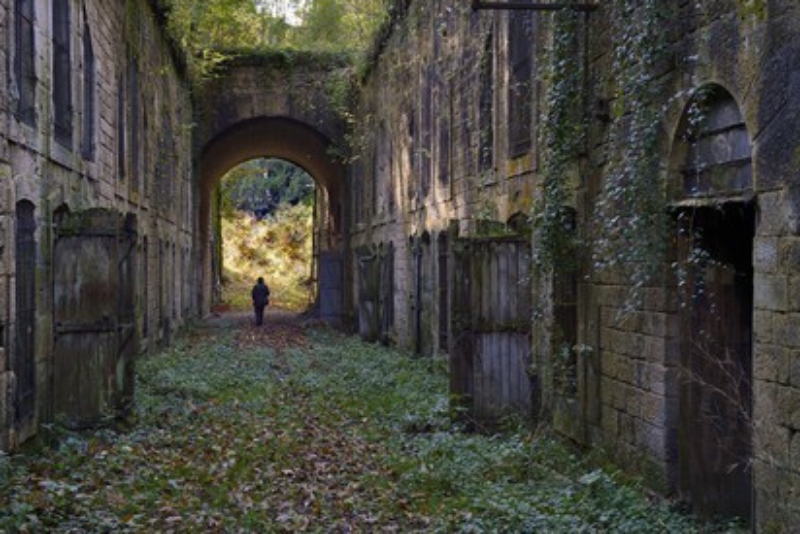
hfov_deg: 37.5
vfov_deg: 25.5
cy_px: 266
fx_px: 1178
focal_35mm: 53
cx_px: 398
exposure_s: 1/60
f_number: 6.3
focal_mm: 52
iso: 400
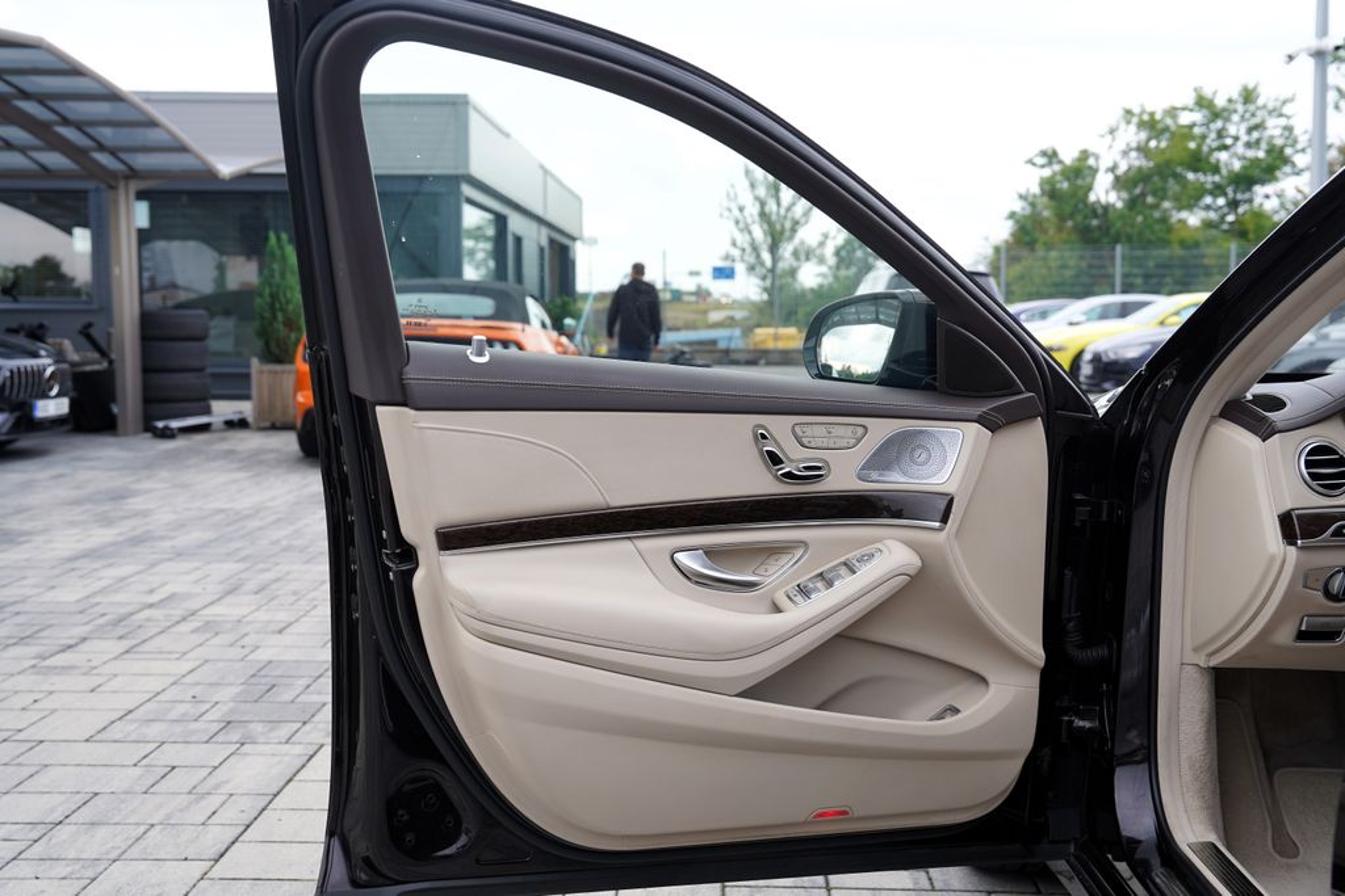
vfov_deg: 33.4
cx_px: 672
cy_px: 448
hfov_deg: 48.5
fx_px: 1495
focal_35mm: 40
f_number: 5
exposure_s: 1/100
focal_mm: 40
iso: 100
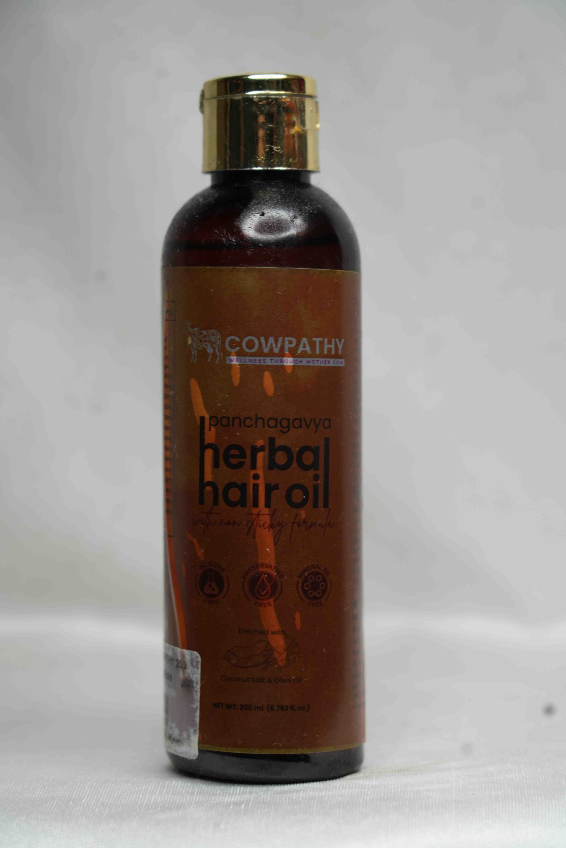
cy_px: 424
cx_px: 283
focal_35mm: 105
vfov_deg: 19.5
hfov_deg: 13.0
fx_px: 2476
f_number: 5.6
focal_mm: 105
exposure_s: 1/60
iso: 250
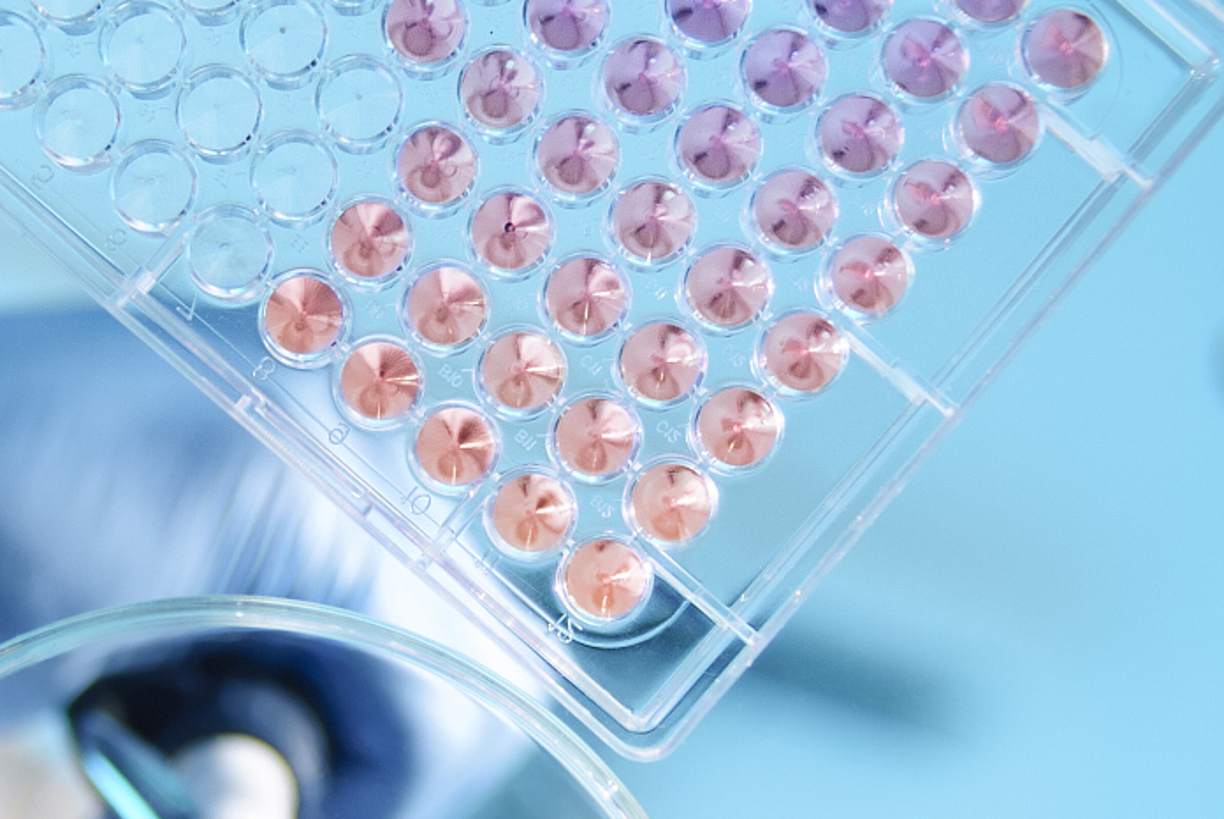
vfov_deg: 10.7
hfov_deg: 15.9
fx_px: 4365
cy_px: 564
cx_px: 392
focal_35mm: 128
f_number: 2.8
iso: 100
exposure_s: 1/160
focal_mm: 35
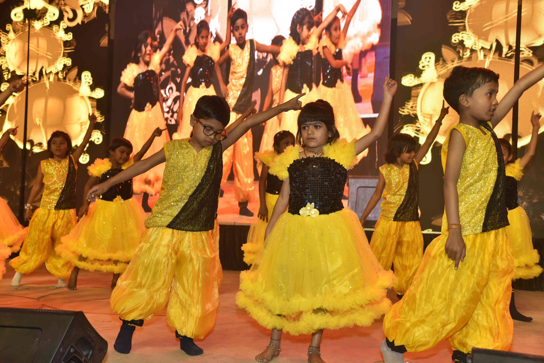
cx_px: 272
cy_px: 182
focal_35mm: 40
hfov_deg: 48.5
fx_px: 604
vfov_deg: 33.4
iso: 320
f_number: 5
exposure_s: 1/125
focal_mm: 40
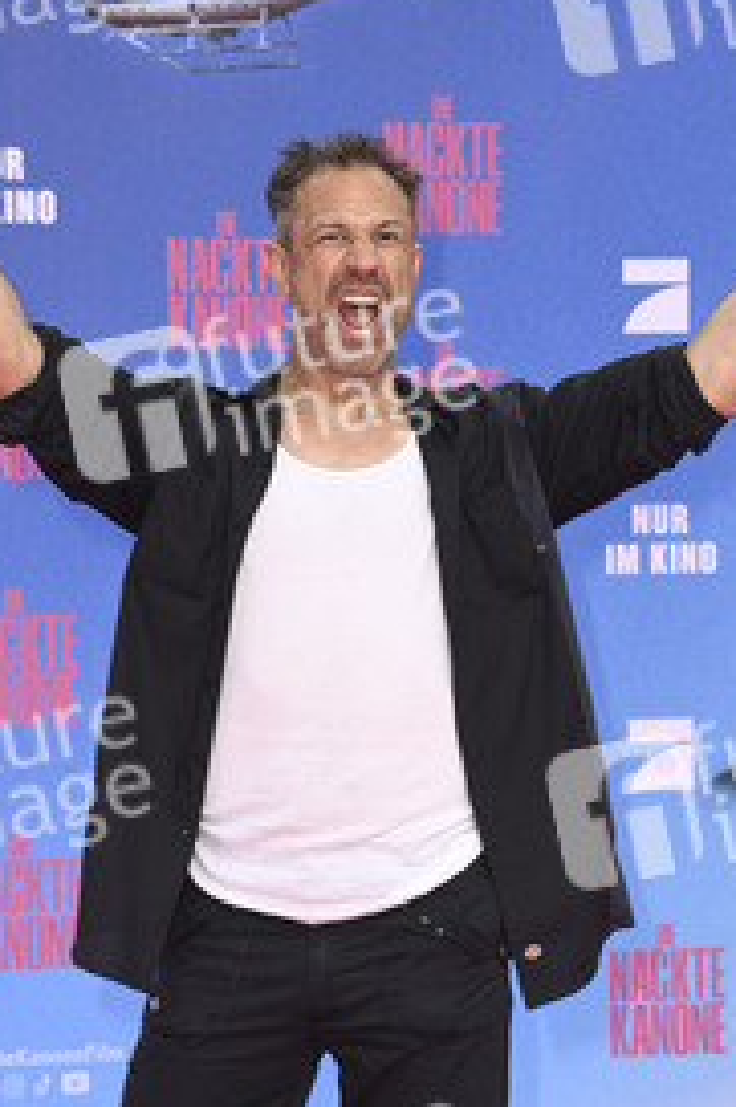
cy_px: 590
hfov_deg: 11.0
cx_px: 386
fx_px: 3838
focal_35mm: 125
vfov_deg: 16.4
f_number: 6.3
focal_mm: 85
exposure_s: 1/250
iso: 250
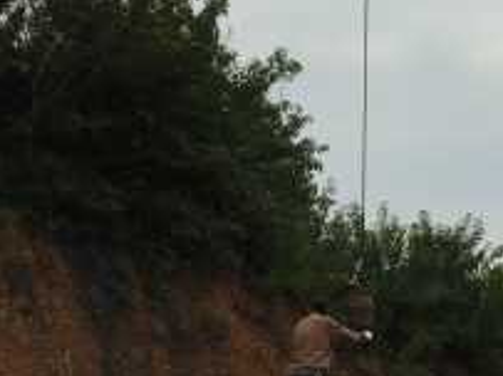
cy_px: 304
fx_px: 1496
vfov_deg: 14.3
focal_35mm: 103
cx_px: 409
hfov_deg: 18.9
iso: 25
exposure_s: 1/349
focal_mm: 4.15
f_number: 2.2
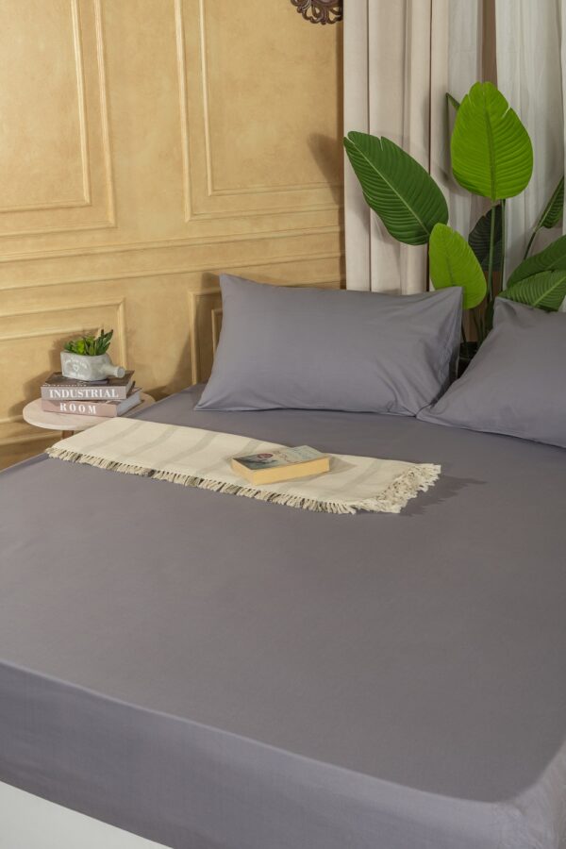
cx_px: 283
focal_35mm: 48
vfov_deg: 41.1
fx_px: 1132
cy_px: 424
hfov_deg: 28.1
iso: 80
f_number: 13
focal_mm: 48
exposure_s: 1/160
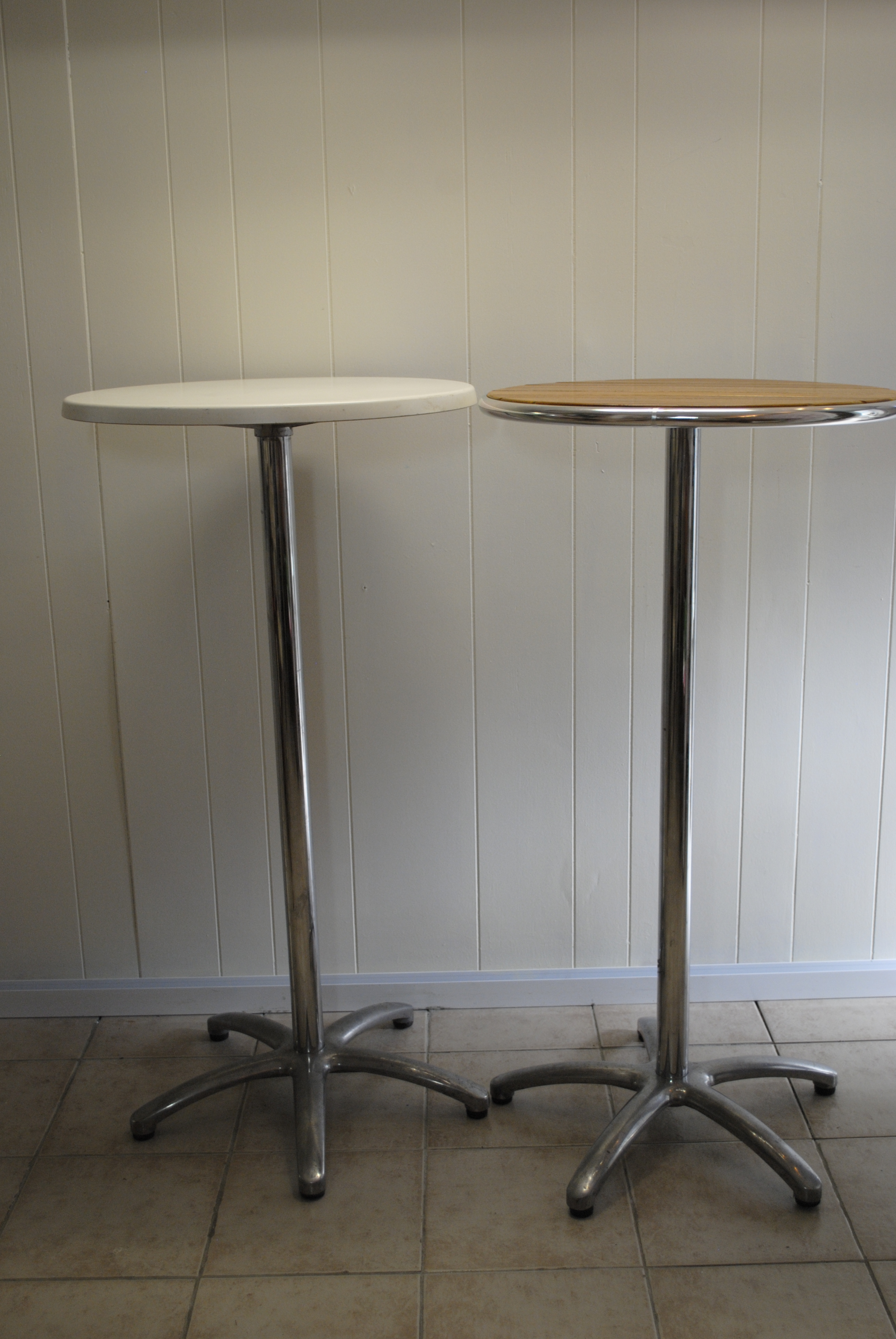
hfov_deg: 34.3
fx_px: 1452
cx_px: 448
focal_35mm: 39
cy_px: 670
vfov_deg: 49.5
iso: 400
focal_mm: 26
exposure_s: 1/50
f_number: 4.2
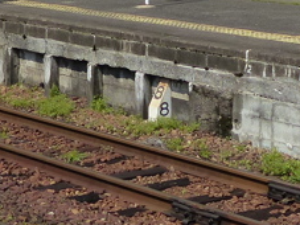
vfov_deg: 10.1
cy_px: -163
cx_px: 145
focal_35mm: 140
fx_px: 1213
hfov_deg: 14.1
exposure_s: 1/1600
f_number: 4
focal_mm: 5.6
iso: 160
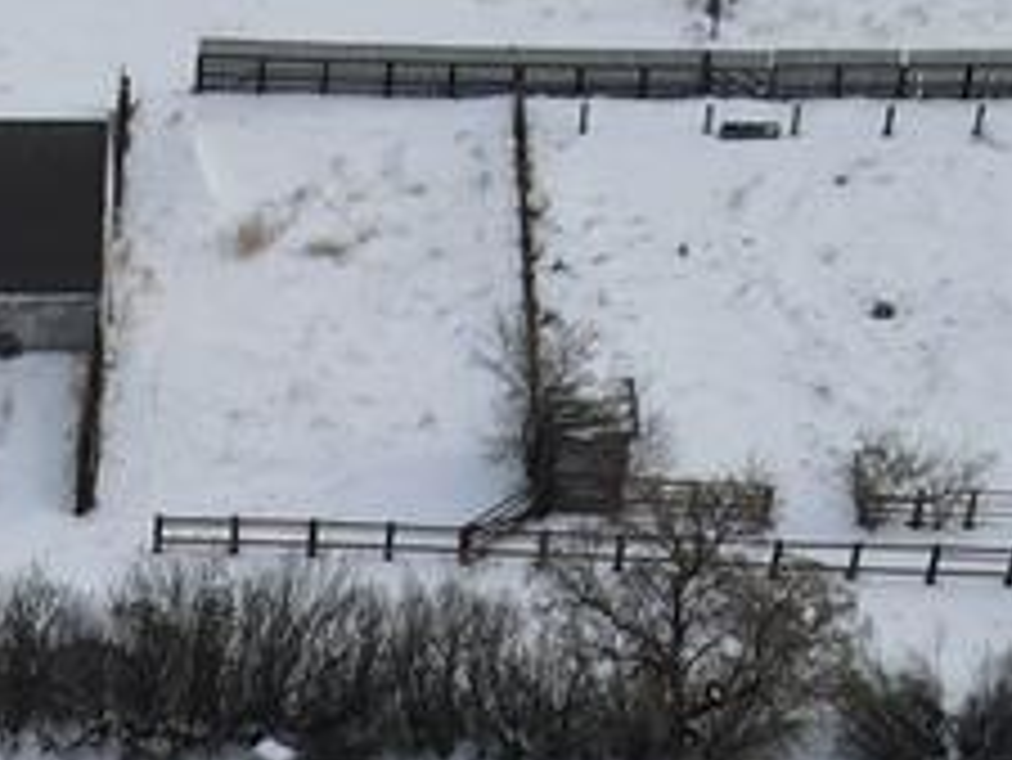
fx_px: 3188
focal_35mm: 109
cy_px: 1358
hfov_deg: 17.5
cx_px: -49
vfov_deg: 12.4
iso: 100
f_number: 2.8
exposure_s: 1/725
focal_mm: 4.5
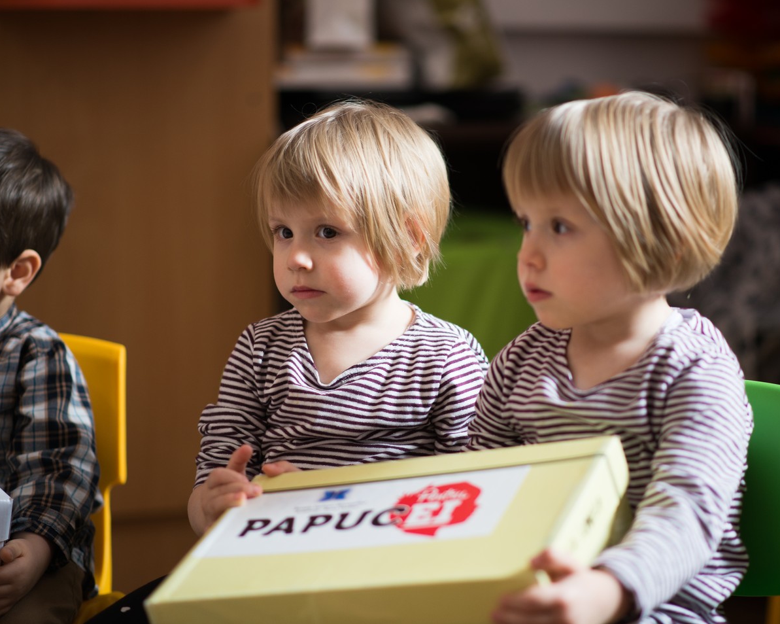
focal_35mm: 96
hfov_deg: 20.0
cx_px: 421
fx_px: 2216
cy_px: 311
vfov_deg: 16.0
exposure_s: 1/125
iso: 320
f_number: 1.8
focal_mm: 85
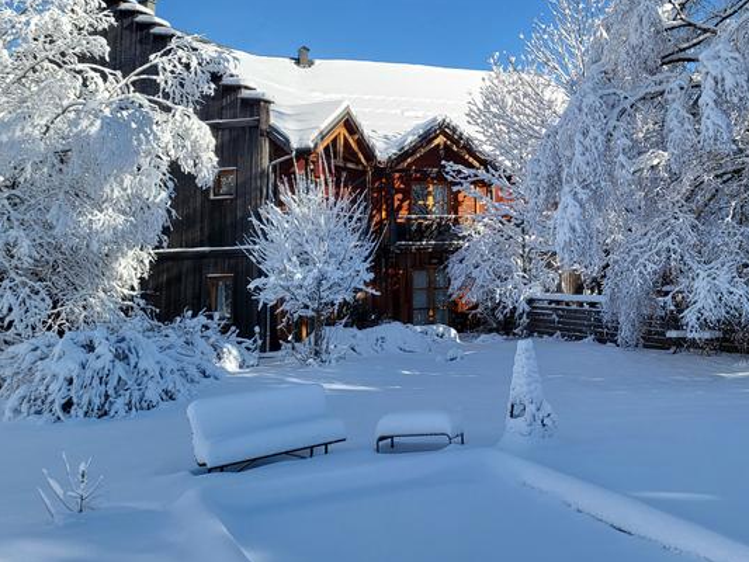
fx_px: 844
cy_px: 146
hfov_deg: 46.2
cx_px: 559
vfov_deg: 36.1
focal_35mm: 39
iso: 50
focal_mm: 4.25
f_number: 1.8
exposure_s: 1/2027
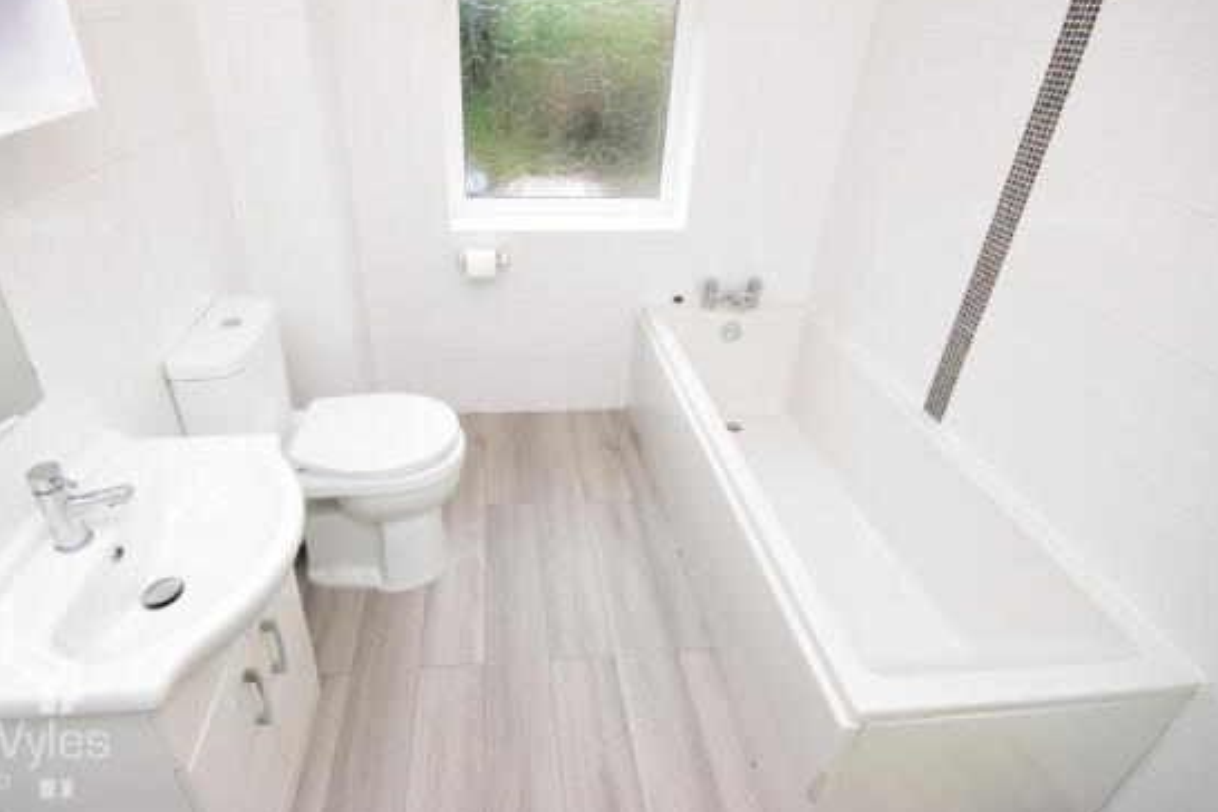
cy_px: 349
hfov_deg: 89.7
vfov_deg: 67.1
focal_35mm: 18
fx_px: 609
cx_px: 548
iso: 1250
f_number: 9
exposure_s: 1/80
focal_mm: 10
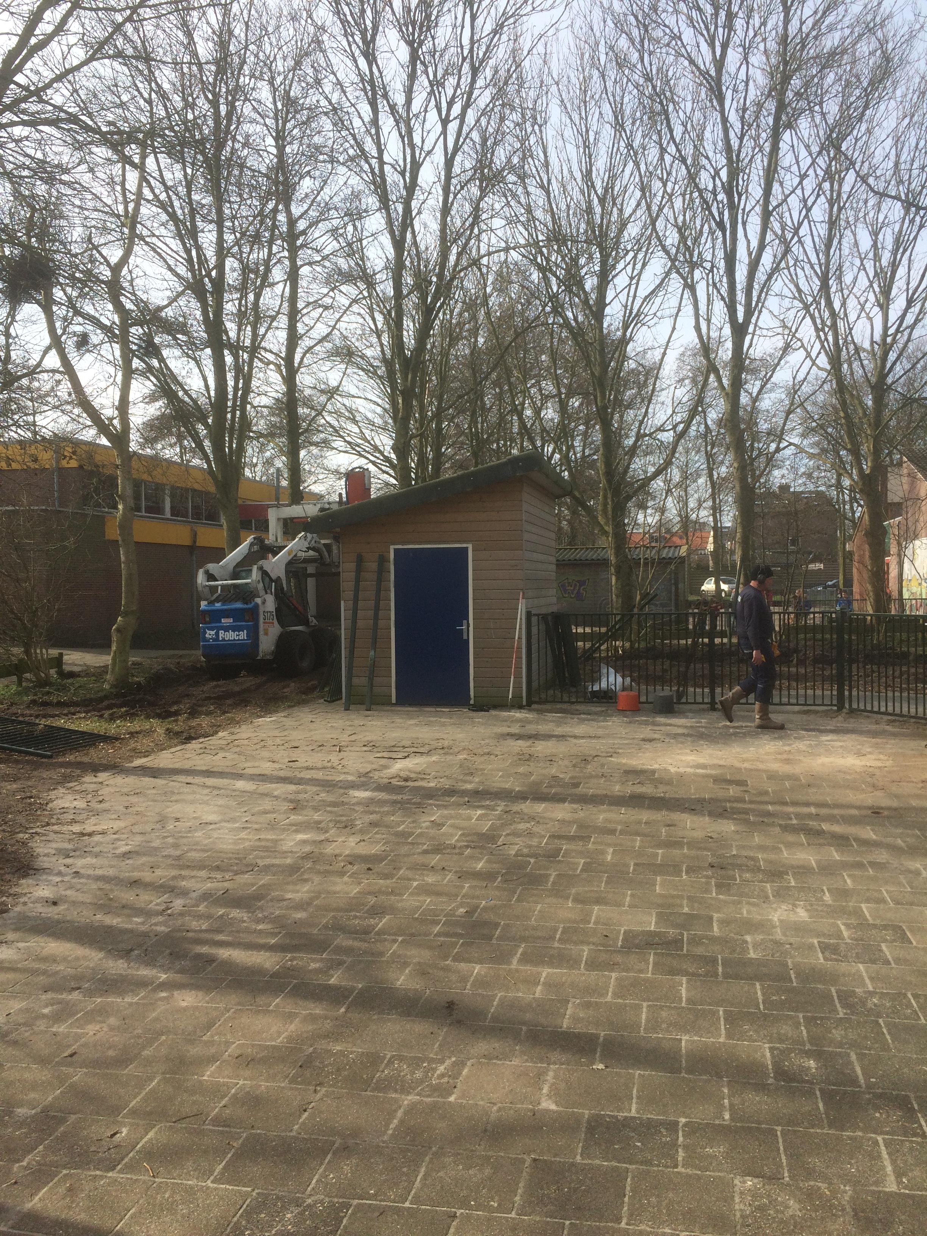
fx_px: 1035
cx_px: 464
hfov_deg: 48.2
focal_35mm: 29
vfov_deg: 61.7
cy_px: 618
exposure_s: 1/1414
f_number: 2.2
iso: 32
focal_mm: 4.15
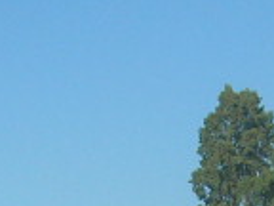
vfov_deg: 5.3
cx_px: 415
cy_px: 561
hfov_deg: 7.2
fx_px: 2137
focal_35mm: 270
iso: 64
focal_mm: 7.8
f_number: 4.8
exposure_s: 1/591
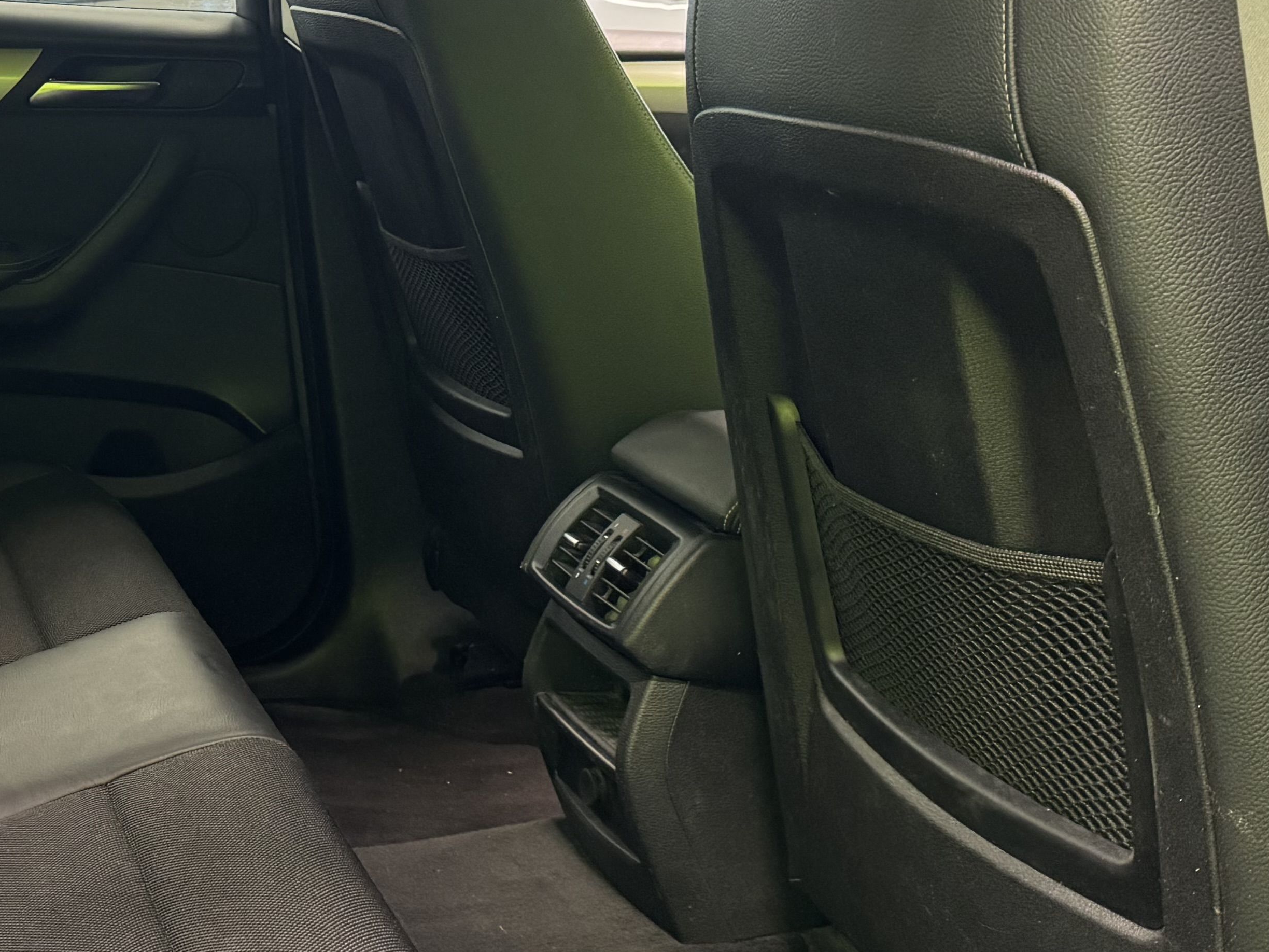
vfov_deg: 26.0
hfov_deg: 32.3
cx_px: 77
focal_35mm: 56
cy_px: 351
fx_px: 2053
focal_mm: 6.76
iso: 640
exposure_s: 1/33
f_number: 1.78
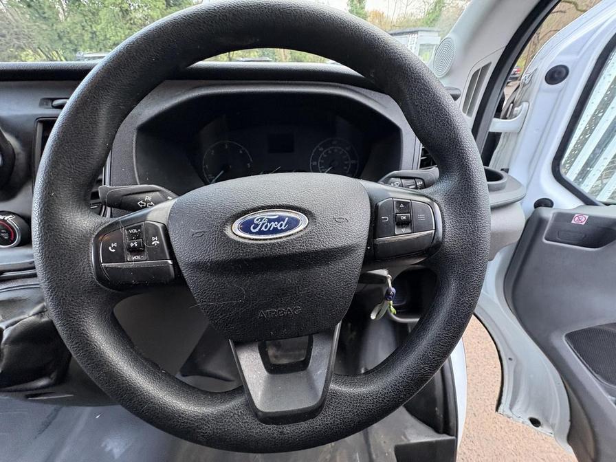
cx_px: 308
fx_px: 249
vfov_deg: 85.7
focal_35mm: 14
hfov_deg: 102.1
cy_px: 231
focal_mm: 2.22
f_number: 2.2
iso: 320
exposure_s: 1/60
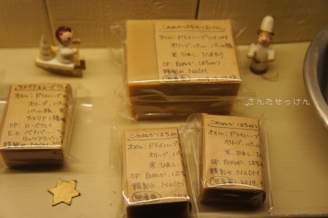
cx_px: 164
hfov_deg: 40.0
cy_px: 109
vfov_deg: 27.2
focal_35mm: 50
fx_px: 450
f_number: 4.5
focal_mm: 33
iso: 200
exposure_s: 1/80
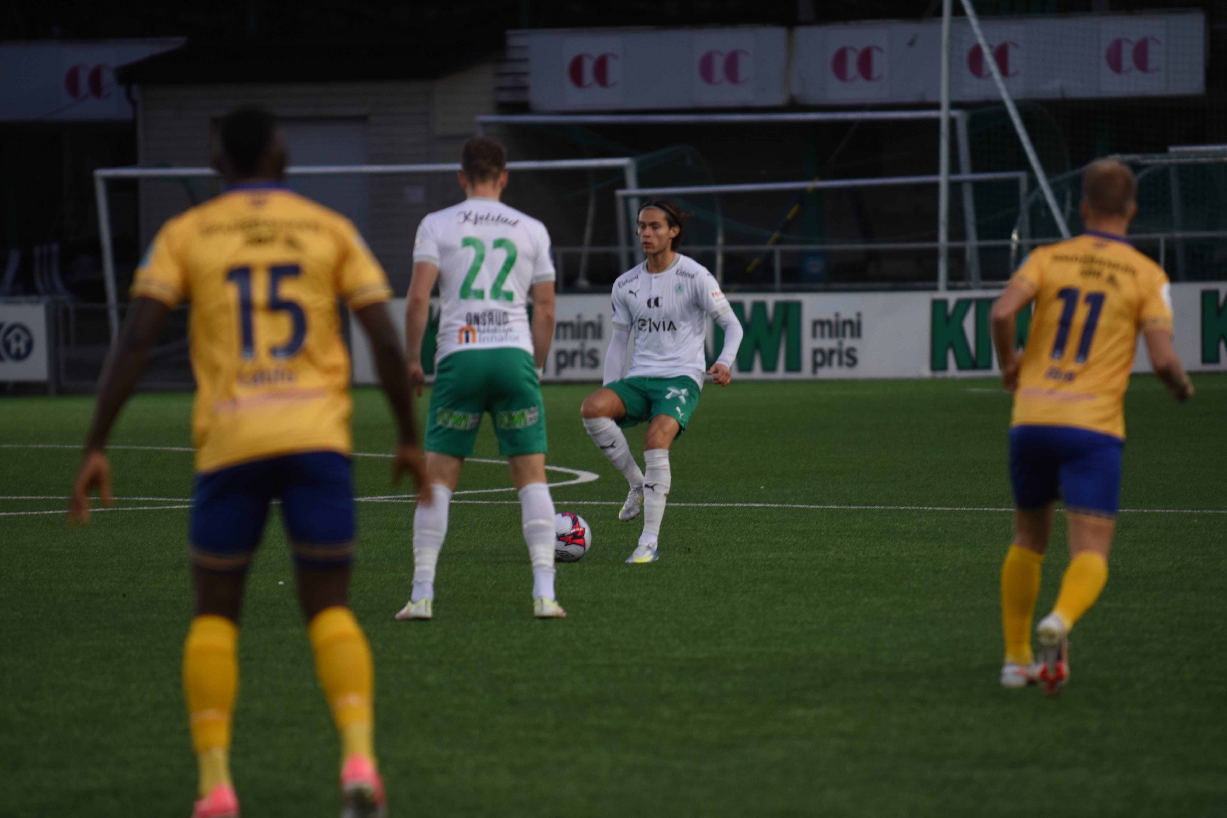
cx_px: 614
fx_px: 10224
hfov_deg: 6.9
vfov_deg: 4.6
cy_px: 409
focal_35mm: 300
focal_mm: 200
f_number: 2.8
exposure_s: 1/640
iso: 400
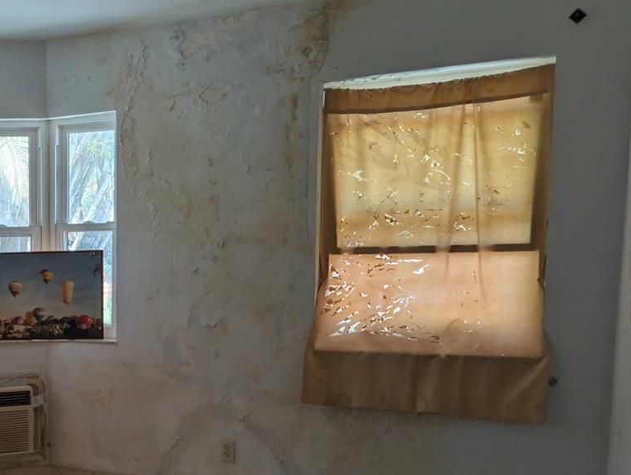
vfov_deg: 28.7
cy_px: 356
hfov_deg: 34.2
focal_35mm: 50
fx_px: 913
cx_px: -20
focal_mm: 6.9
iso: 95
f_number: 1.68
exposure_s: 1/120
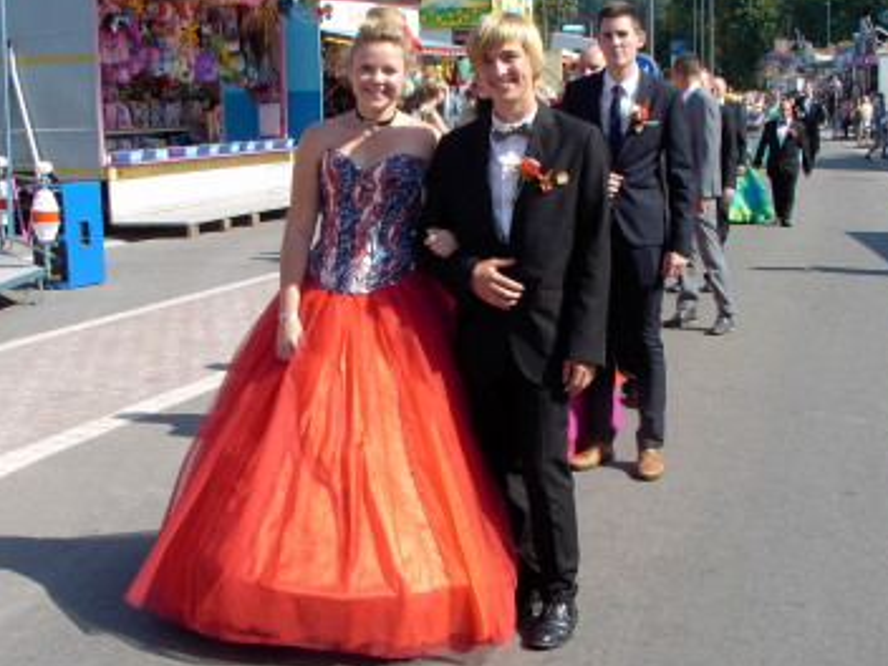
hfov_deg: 32.2
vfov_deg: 24.4
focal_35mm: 60
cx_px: 441
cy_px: 341
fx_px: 1539
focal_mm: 6.8
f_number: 5
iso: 70
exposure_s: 1/210
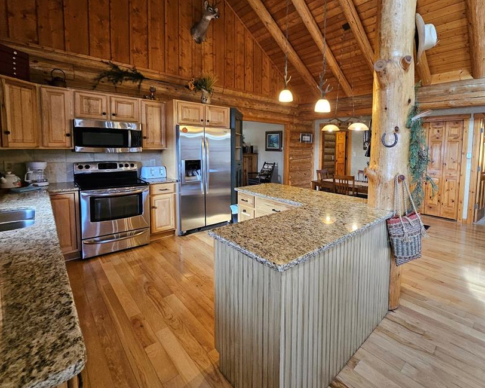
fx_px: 230
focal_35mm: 16
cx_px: 283
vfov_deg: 79.9
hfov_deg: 92.3
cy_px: 168
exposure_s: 1/60
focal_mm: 1.7
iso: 250
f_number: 2.2
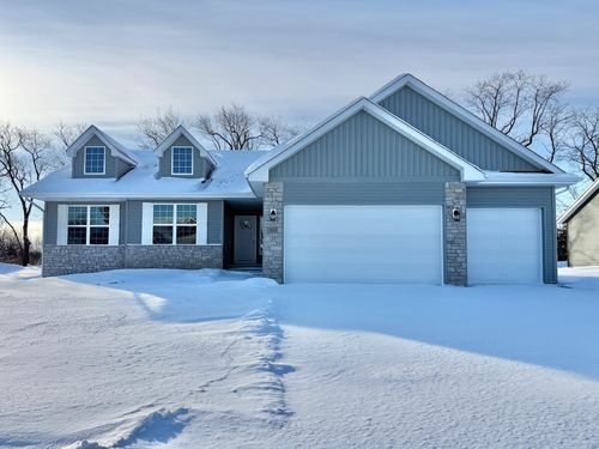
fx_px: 415
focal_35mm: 24
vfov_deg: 56.8
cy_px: 224
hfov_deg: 71.6
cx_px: 300
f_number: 1.78
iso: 80
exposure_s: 1/8130
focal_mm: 6.76
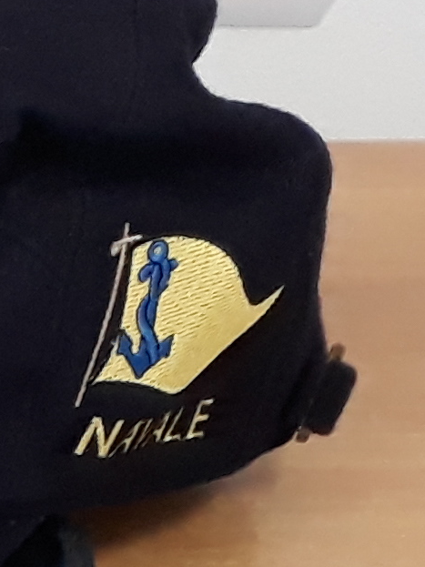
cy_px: 1293
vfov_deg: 9.9
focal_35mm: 179
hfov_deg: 6.7
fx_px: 2931
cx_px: -1233
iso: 125
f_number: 1.7
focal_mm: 3.71
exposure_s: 1/50
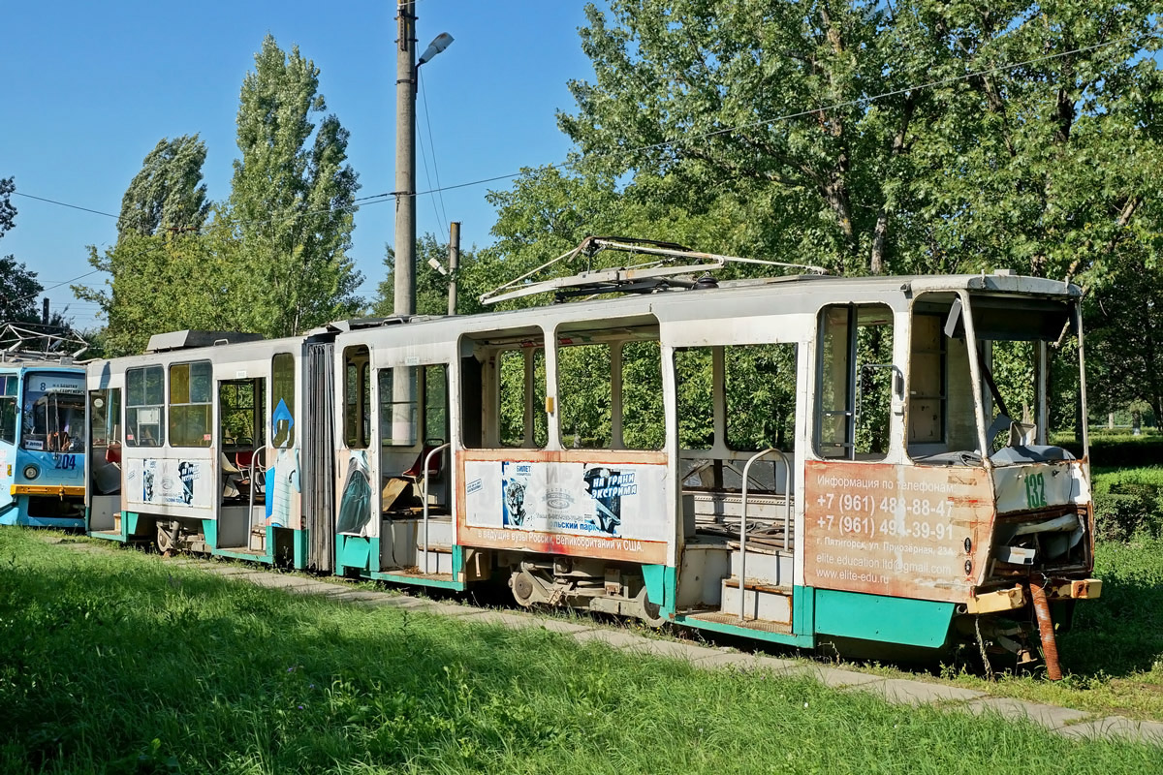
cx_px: 582
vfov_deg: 31.9
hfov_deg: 46.4
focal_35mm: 42
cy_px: 388
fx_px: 1357
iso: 200
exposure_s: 1/800
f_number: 8
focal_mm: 28
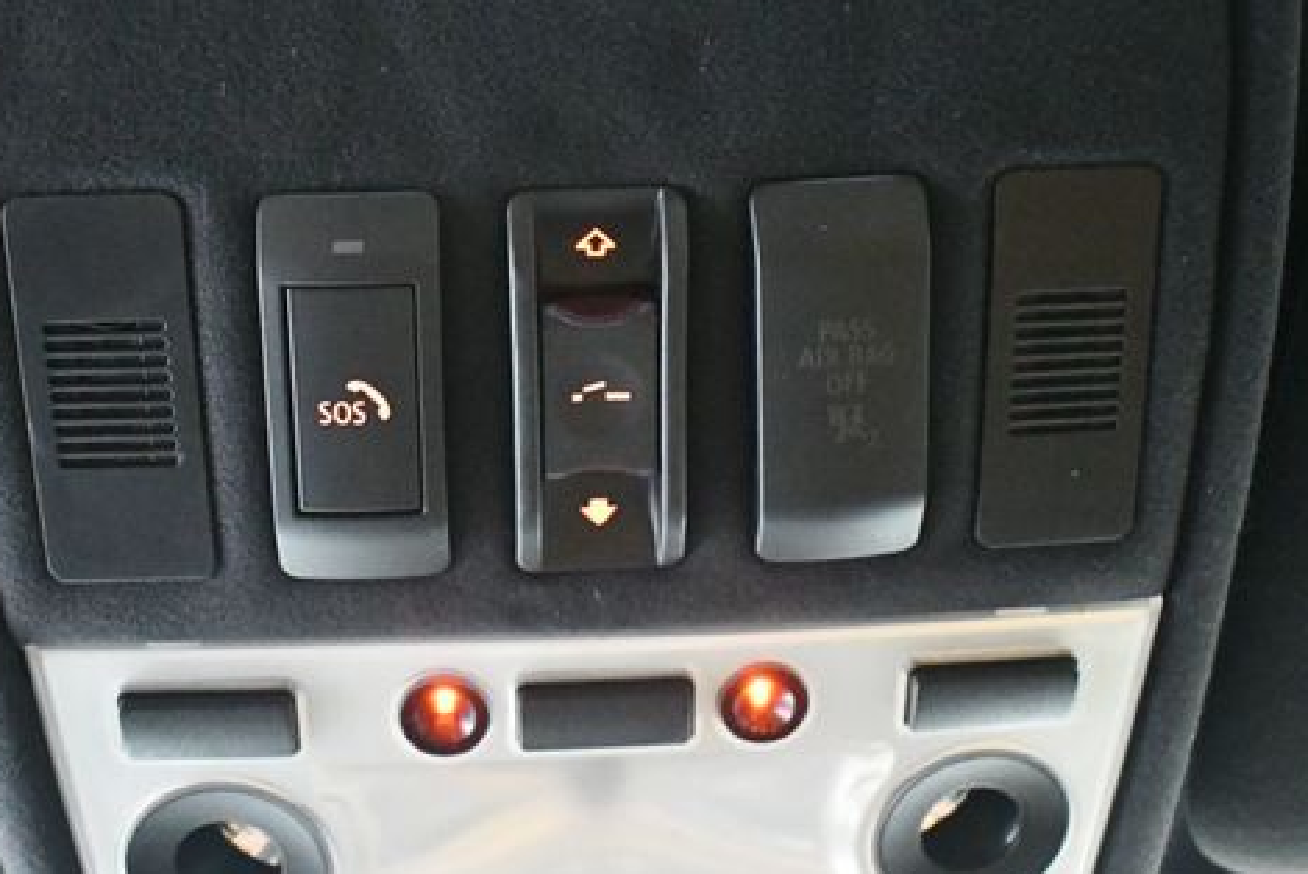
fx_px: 1781
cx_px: 582
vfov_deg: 27.6
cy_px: 462
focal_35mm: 49
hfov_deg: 40.3
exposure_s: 1/30
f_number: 3.5
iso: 12800
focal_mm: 18
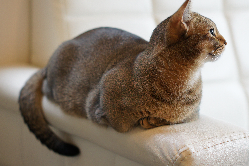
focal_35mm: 96
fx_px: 664
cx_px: 152
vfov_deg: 14.2
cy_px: 62
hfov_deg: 21.2
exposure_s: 1/80
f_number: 2.2
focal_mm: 50
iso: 320
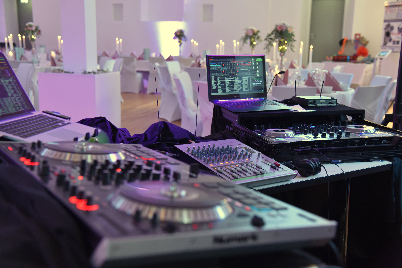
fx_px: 536
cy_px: 134
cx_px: 201
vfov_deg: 28.1
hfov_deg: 41.1
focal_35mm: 48
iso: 1400
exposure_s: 1/60
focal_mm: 48
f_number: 4
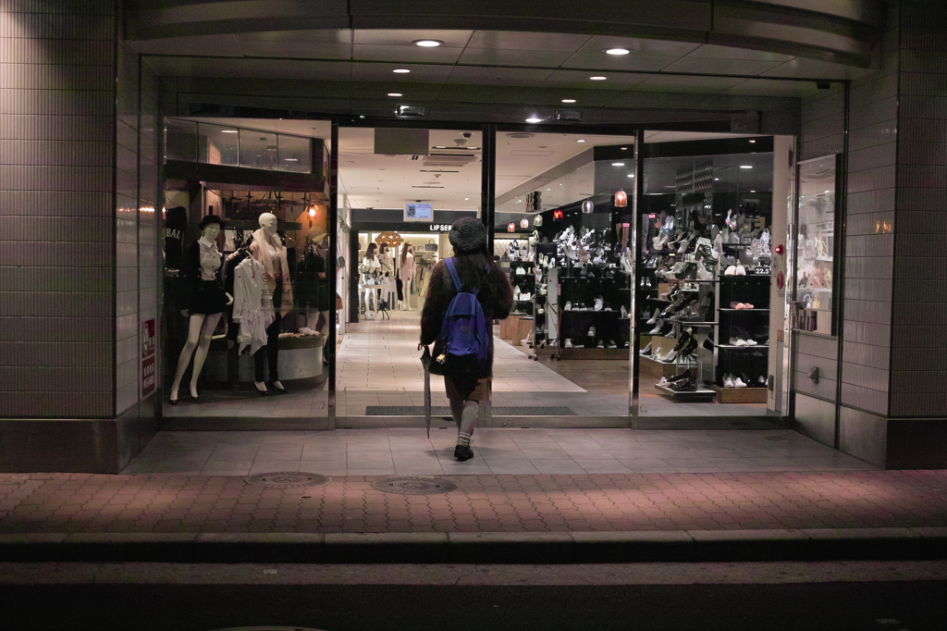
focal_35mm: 41
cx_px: 474
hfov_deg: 47.4
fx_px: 1078
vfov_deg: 32.6
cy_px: 316
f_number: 2.8
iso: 800
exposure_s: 1/160
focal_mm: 24.2
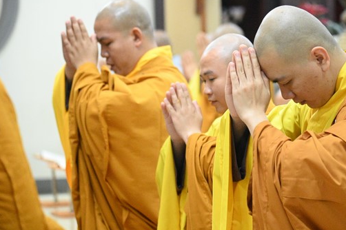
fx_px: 1489
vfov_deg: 8.8
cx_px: 222
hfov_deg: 13.2
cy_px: 86
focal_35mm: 155
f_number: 4.5
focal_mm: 120
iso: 20000
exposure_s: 1/200
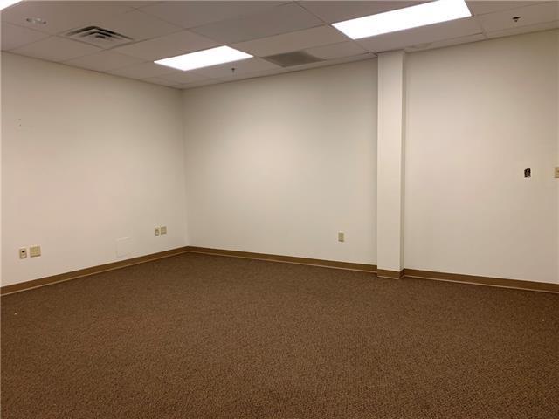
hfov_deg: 67.3
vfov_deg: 53.1
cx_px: 280
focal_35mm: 26
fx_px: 420
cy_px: 210
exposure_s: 1/60
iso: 160
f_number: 1.8
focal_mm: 4.25
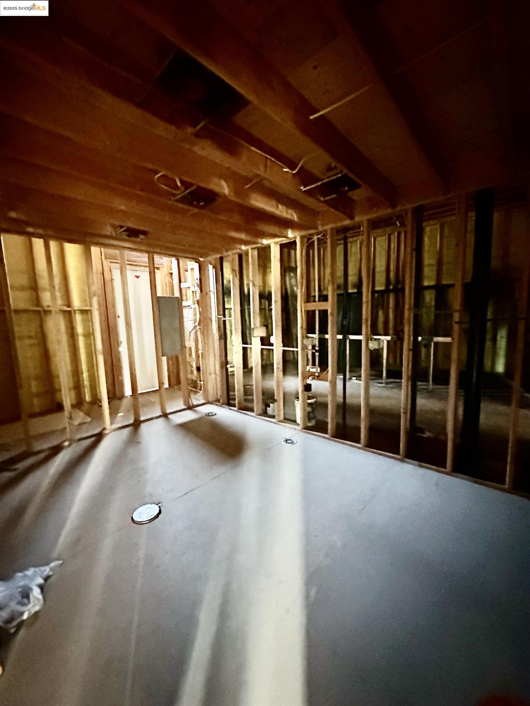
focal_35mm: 14
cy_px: 353
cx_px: 265
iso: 2500
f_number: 2.2
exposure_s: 1/30
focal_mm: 2.22
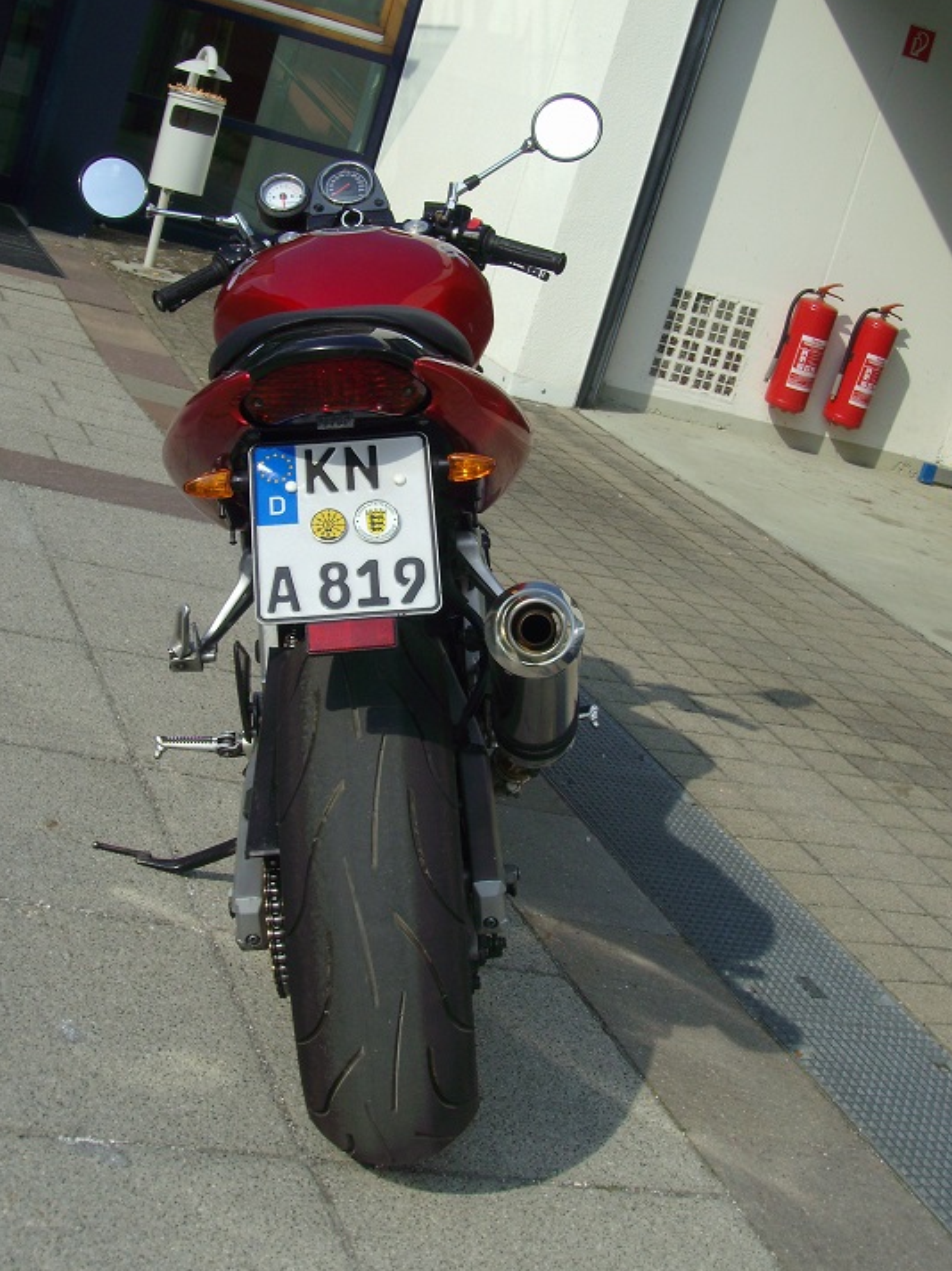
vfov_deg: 30.3
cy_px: 565
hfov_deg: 22.9
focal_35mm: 64
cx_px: 431
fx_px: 2349
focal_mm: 9.5
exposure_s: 1/455
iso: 64
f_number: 5.63
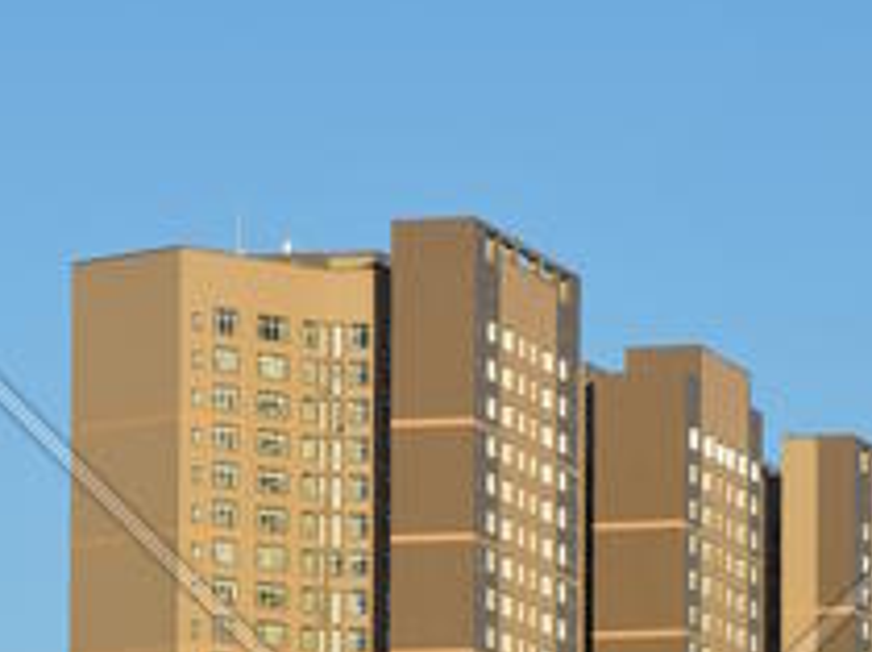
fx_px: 9033
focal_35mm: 359
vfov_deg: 4.1
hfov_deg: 5.5
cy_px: 922
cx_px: 529
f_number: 9
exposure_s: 1/400
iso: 200
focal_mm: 90
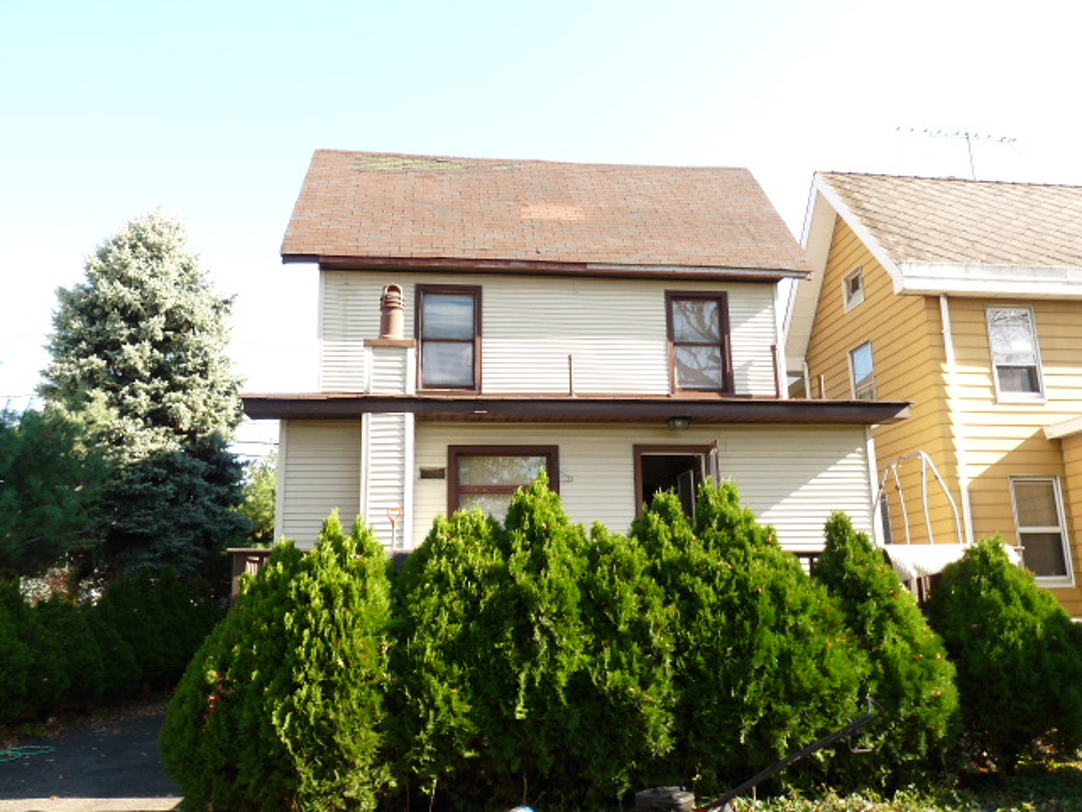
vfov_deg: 51.4
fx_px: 844
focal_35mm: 27
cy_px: 406
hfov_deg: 65.3
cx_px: 541
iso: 100
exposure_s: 1/100
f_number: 4
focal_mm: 4.8
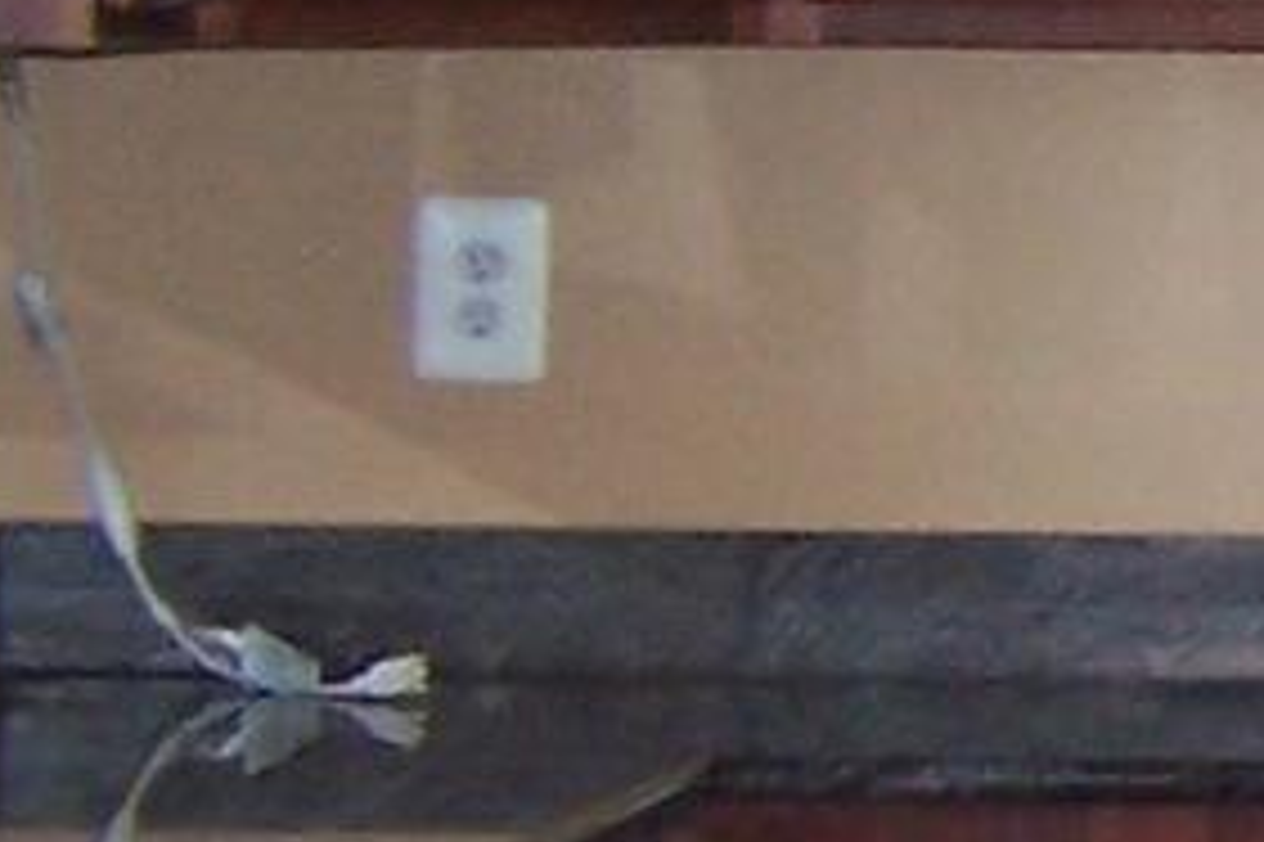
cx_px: 4258
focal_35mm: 288
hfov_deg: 6.3
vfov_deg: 4.8
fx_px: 10106
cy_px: -162
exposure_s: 1/60
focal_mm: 6.3
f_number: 2.8
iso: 140
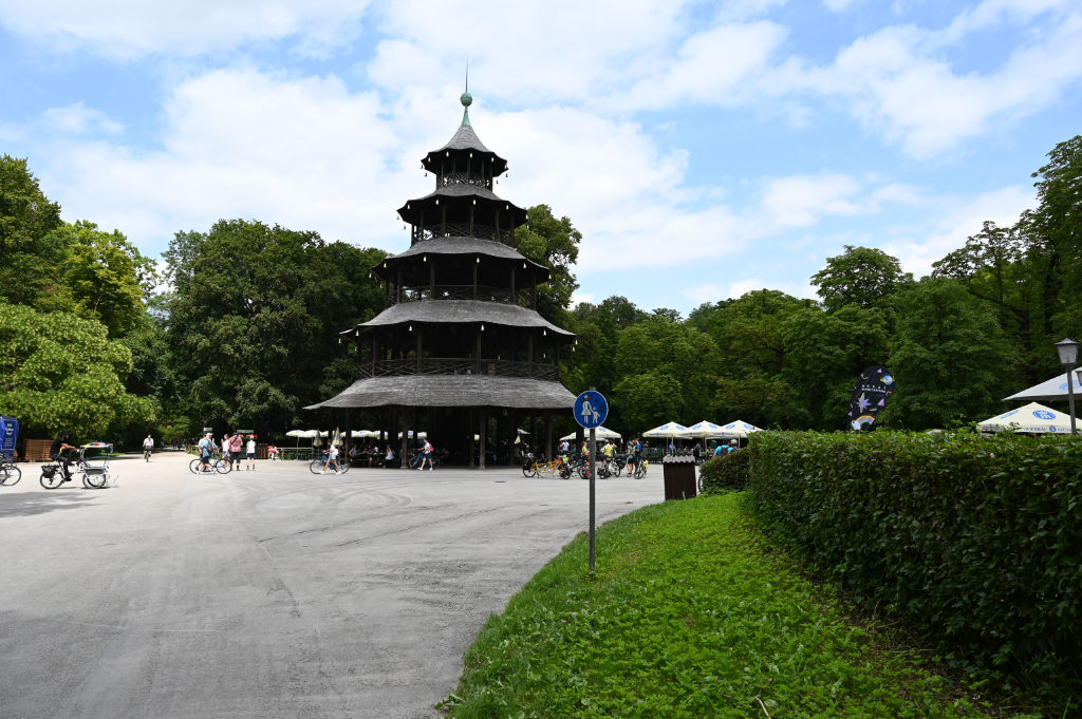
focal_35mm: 24
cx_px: 541
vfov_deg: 53.1
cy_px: 360
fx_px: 721
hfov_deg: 73.8
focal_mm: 24
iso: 100
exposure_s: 1/320
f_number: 6.3
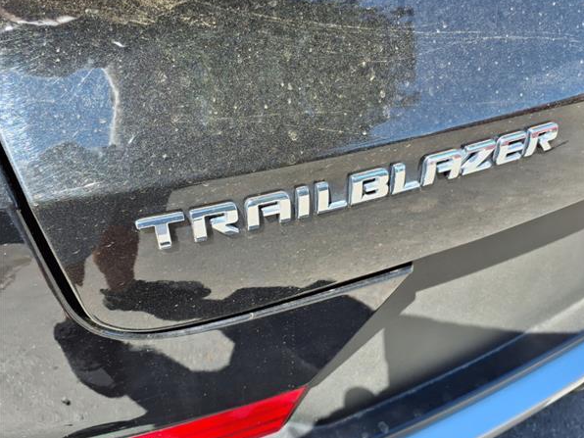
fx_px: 489
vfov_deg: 48.2
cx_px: 312
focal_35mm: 29
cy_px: 210
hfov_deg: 61.6
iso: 40
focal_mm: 3.58
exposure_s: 1/370
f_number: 1.9
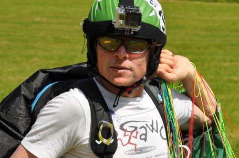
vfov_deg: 5.7
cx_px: 184
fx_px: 1591
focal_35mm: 240
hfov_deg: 8.6
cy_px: 136
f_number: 10
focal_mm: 92
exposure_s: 1/400
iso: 200
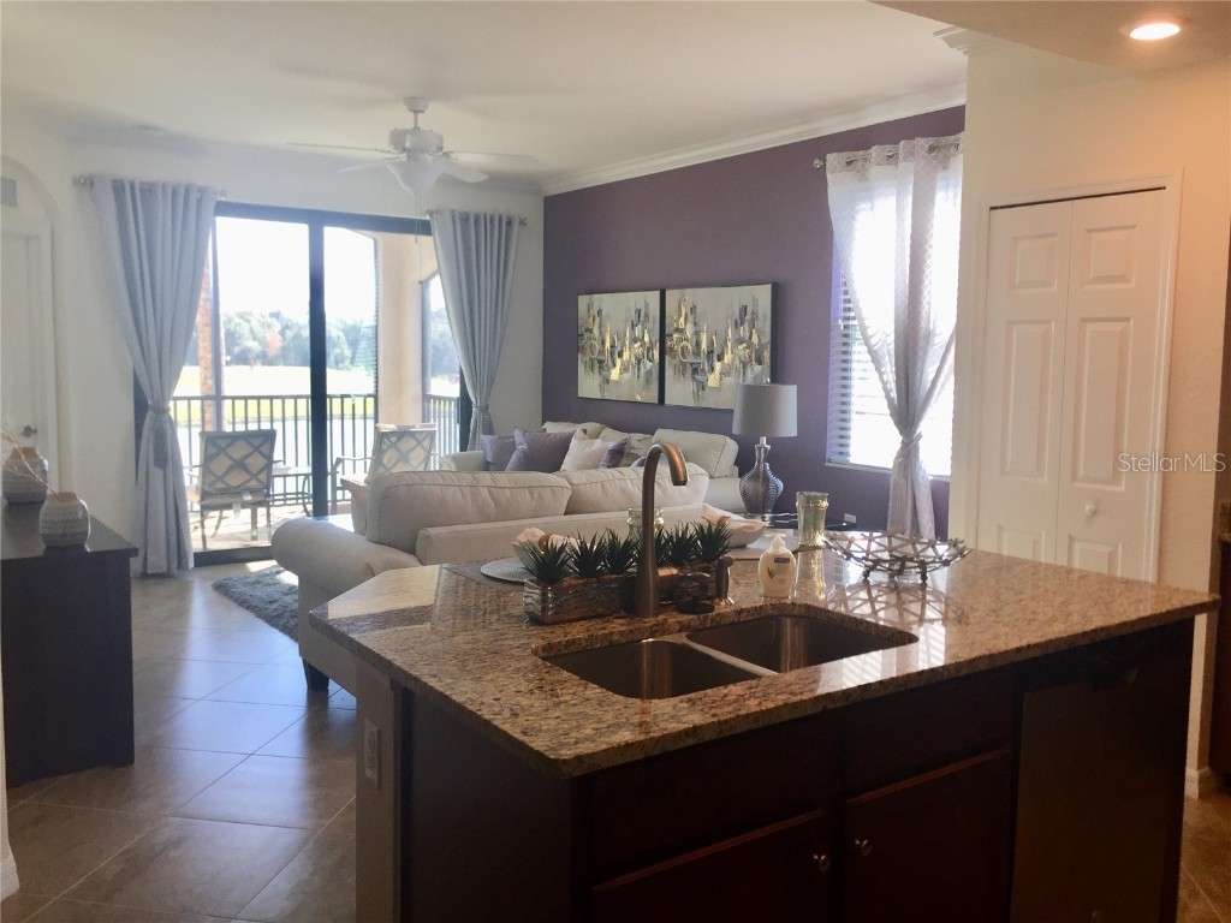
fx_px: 1031
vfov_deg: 48.2
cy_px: 462
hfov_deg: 61.7
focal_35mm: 29
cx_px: 616
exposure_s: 1/120
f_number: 2.2
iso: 50
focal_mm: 4.15
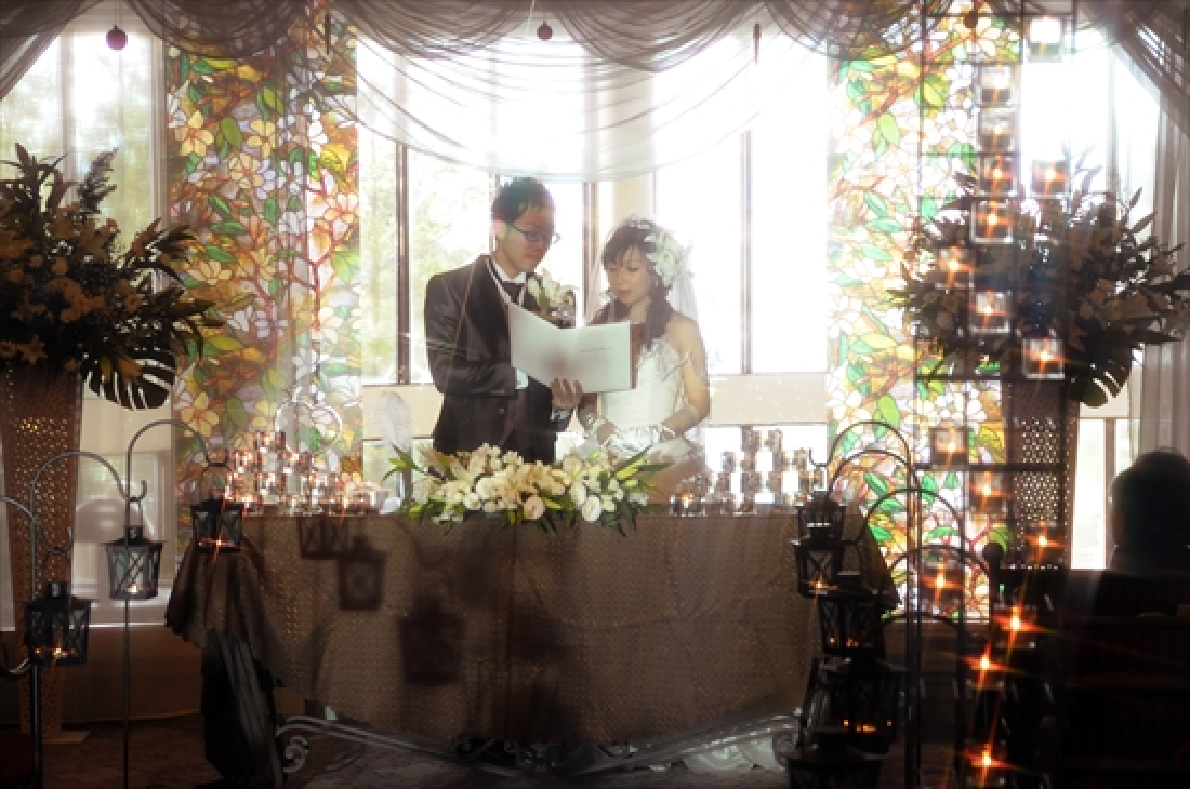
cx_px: 595
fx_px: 4456
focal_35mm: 135
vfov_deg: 10.1
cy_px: 394
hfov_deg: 15.2
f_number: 9
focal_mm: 90
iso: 800
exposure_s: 1/40
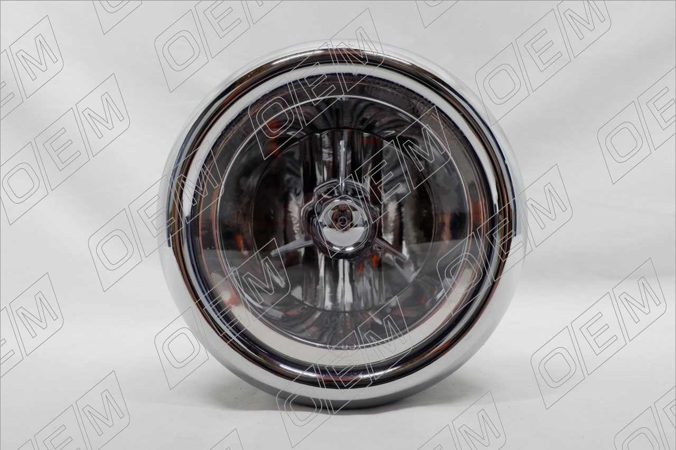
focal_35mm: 24
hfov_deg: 73.8
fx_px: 451
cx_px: 338
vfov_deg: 53.1
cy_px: 225
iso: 800
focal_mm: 16
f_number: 9
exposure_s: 1/25
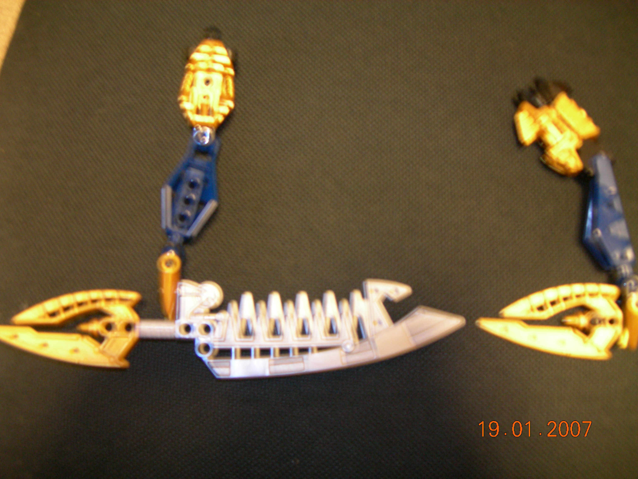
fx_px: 700
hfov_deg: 49.0
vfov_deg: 37.7
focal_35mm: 38
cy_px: 240
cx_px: 319
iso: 200
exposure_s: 1/1.6
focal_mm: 7.8
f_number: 2.8
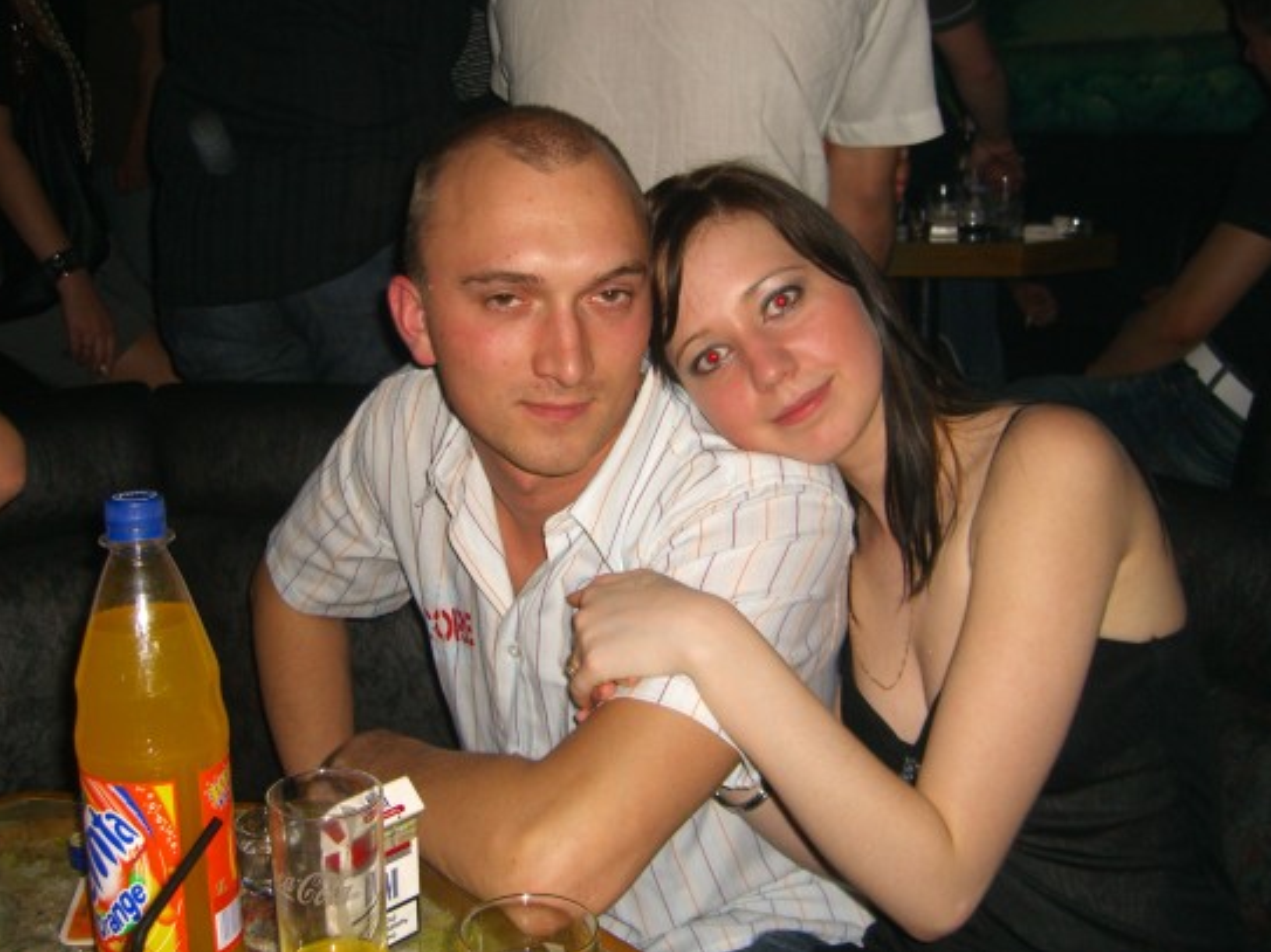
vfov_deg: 34.3
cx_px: 625
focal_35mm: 42
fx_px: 1542
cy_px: 428
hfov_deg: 44.8
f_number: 2.8
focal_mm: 7.9
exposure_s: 1/60
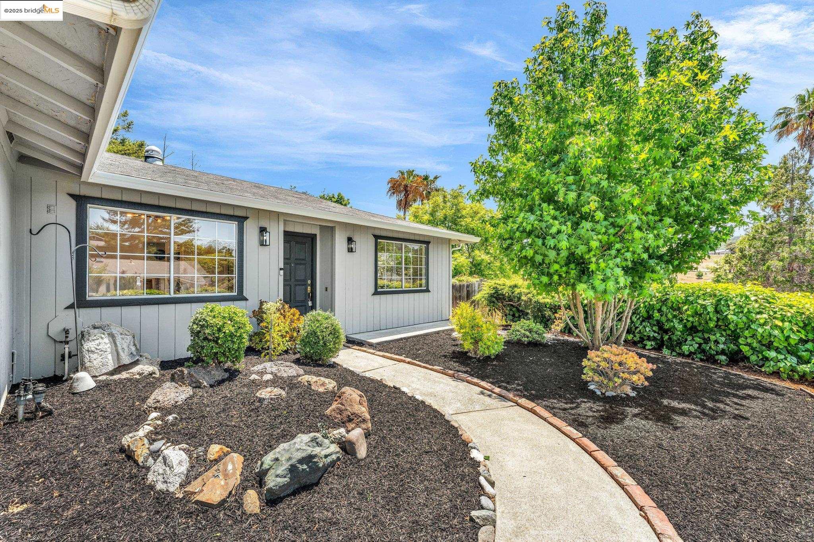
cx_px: 407
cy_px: 271
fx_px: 317
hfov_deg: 104.3
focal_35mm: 14
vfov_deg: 81.2
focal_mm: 14
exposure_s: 1/160
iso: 100
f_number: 9
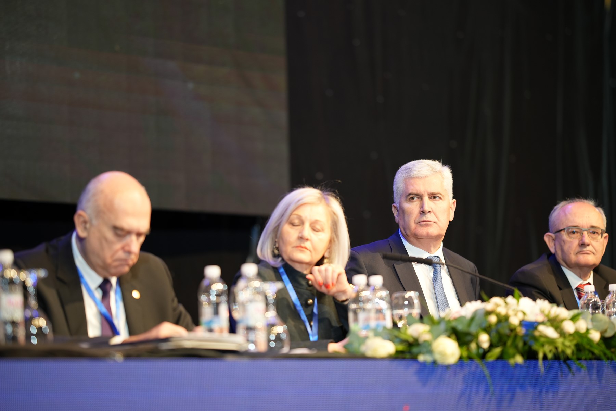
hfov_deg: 15.2
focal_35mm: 135
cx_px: 308
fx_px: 2310
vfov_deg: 10.2
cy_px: 206
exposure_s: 1/200
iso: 640
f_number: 1.8
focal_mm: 135
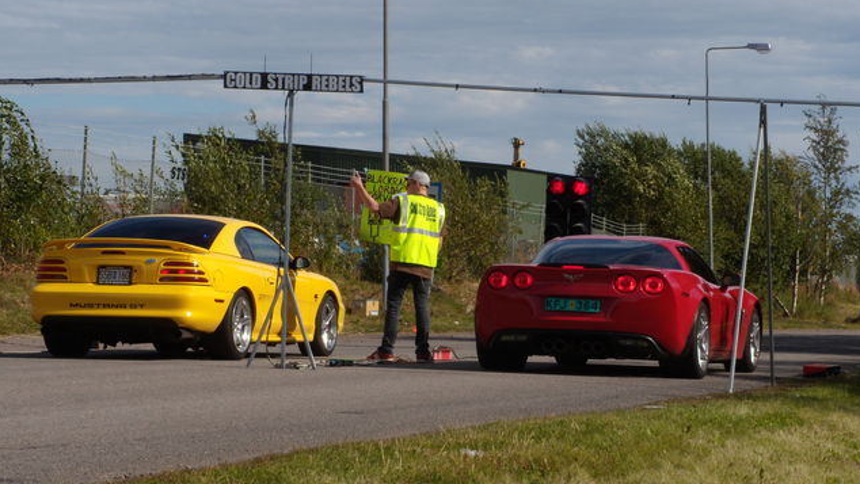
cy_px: 289
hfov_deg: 17.6
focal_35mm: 122
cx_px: 431
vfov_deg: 9.9
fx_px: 2783
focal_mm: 19.7
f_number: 10.2
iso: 80
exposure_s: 1/200
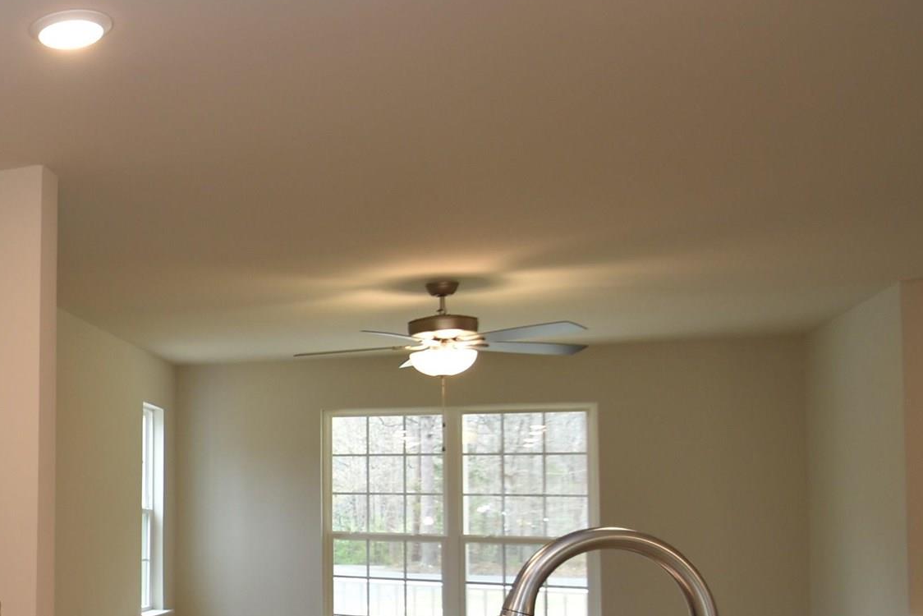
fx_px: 1051
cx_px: -193
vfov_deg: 32.4
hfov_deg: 36.3
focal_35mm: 41
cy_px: 412
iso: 250
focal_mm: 10
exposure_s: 1/60
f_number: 4
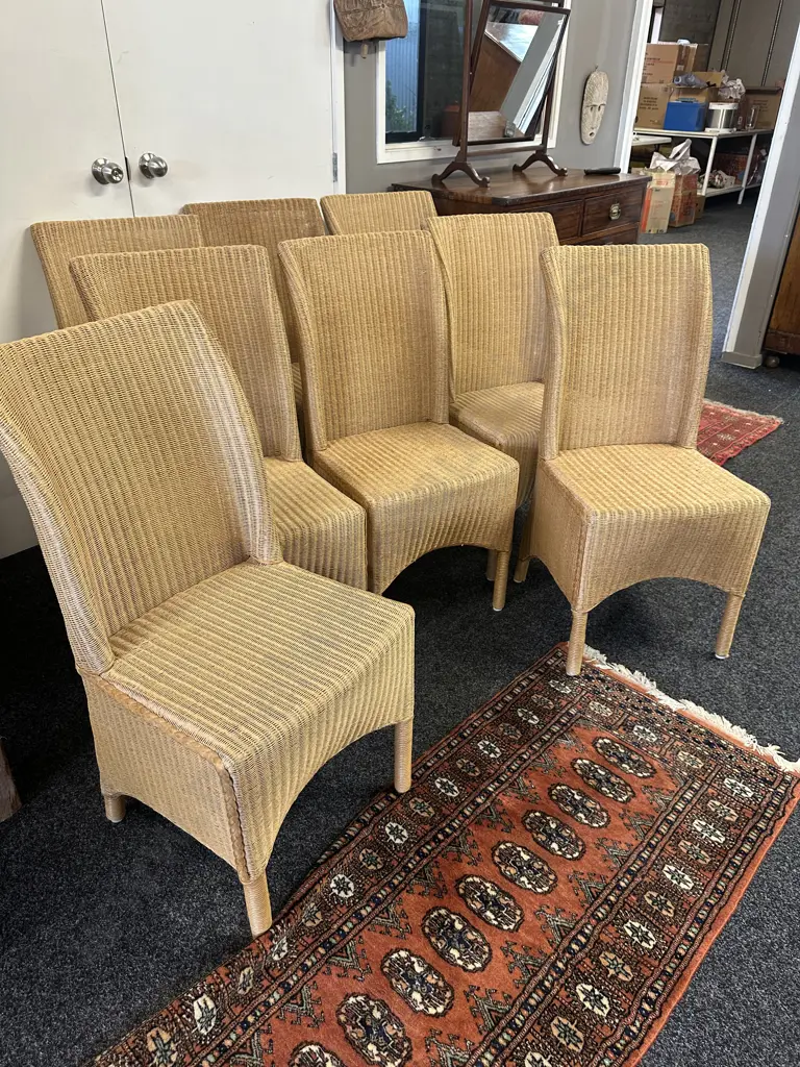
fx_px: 740
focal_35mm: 24
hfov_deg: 56.8
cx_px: 400
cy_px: 534
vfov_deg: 71.6
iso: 160
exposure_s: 1/50
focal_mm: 6.86
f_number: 1.78
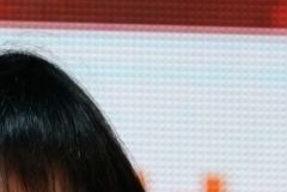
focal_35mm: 1713
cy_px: 679
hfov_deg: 1.2
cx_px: -206
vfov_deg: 0.8
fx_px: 13655
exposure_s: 1/250
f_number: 2.8
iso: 200
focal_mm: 152
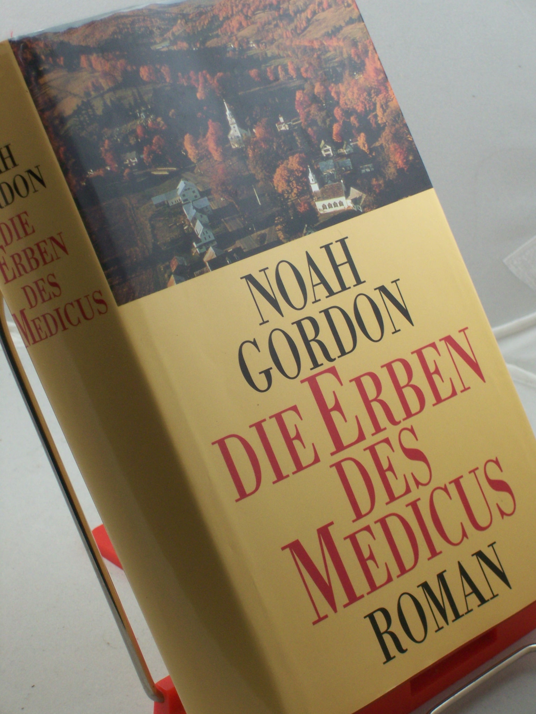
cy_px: 357
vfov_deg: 19.3
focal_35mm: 102
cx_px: 268
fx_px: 2106
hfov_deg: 14.5
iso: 160
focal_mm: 16.8
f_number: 4.6
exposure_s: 1/80
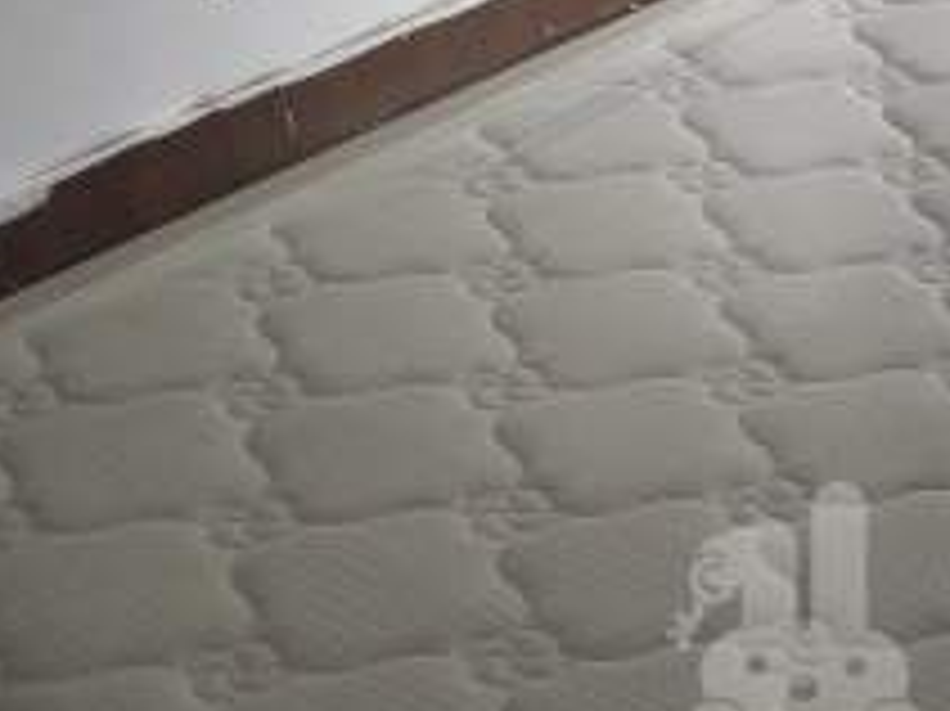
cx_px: 1027
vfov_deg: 12.9
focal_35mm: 114
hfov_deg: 16.8
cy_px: 608
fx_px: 3127
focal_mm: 3.95
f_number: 1.8
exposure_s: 1/100
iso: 68
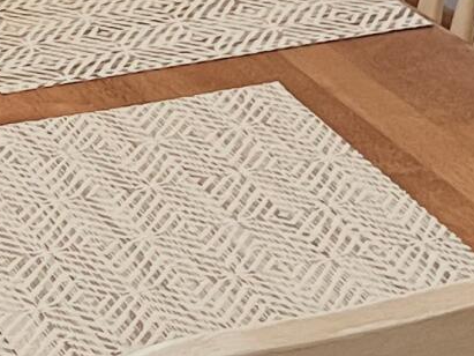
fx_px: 2601
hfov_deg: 10.1
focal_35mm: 190
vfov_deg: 7.6
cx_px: -188
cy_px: -266
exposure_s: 1/60
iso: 80
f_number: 1.6
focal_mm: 4.2
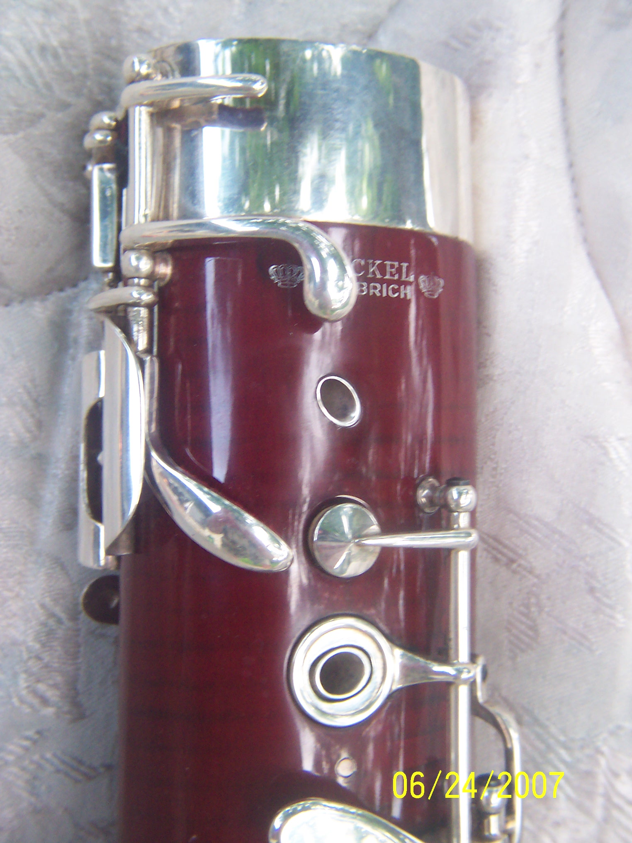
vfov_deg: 51.4
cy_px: 422
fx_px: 876
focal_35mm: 36
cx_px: 316
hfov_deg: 39.7
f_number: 2.8
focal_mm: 5.6
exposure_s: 1/20
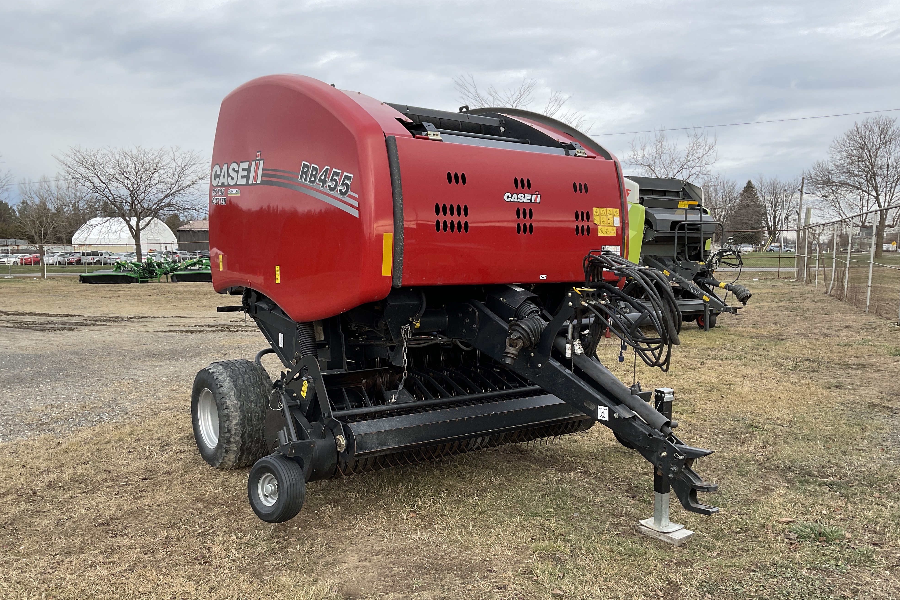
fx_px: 775
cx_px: 440
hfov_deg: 60.3
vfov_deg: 42.2
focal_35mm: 31
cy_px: 337
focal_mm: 3
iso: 16
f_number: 1.8
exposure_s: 1/450
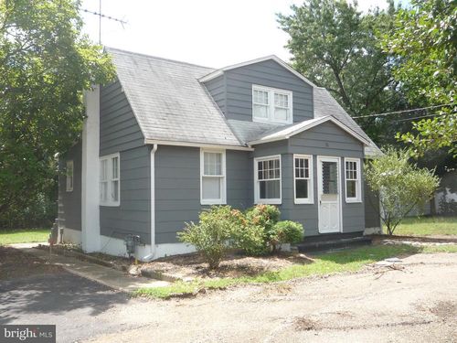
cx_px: 228
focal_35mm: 33
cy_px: 172
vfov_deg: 42.9
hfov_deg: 55.4
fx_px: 436
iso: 100
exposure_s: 1/250
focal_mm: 5.2
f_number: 4
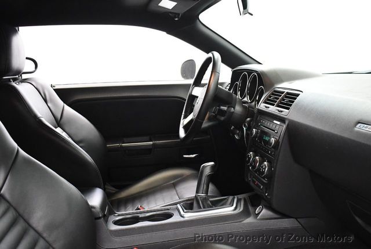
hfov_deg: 53.1
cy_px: 124
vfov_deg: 37.0
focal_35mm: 36
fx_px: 372
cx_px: 186
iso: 3200
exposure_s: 1/100
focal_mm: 18
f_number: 3.5
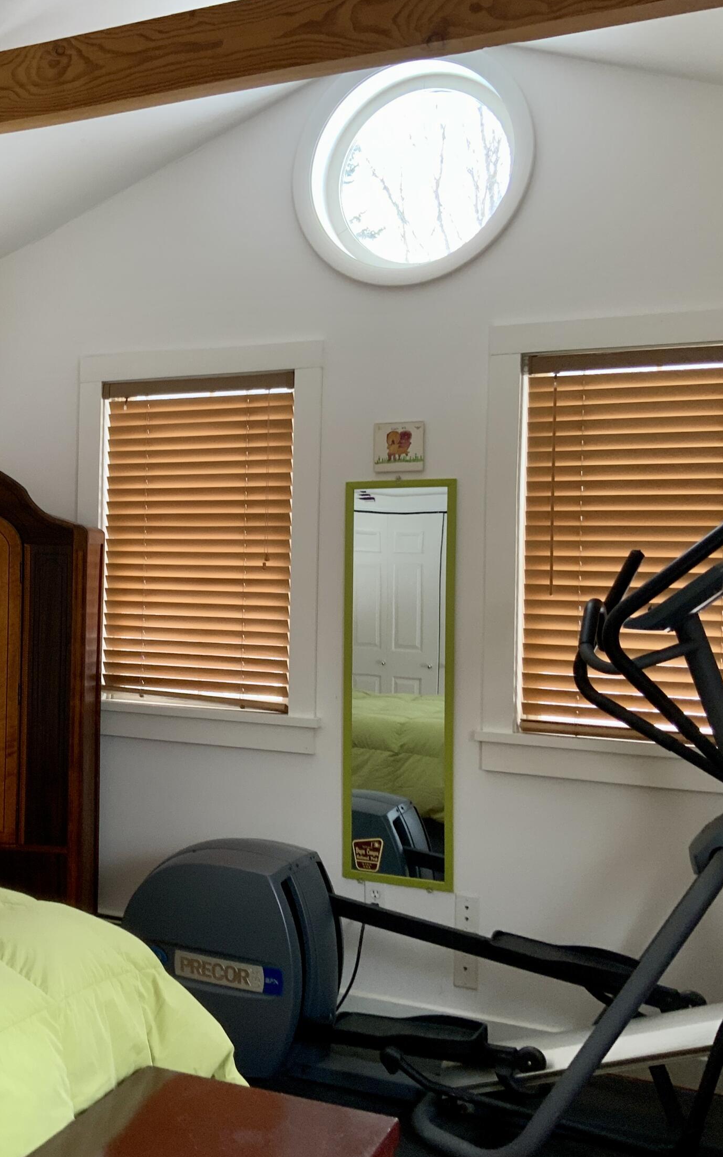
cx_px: 90
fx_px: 1324
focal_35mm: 42
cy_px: 572
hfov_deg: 29.4
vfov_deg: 47.2
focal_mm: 3
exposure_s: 1/73
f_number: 1.8
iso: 64
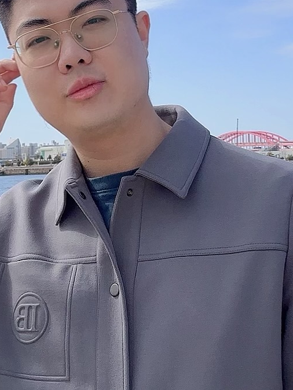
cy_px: 127
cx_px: 112
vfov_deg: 27.6
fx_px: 790
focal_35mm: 70
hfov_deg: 21.0
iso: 25
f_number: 1.9
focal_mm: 2.69
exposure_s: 1/2342
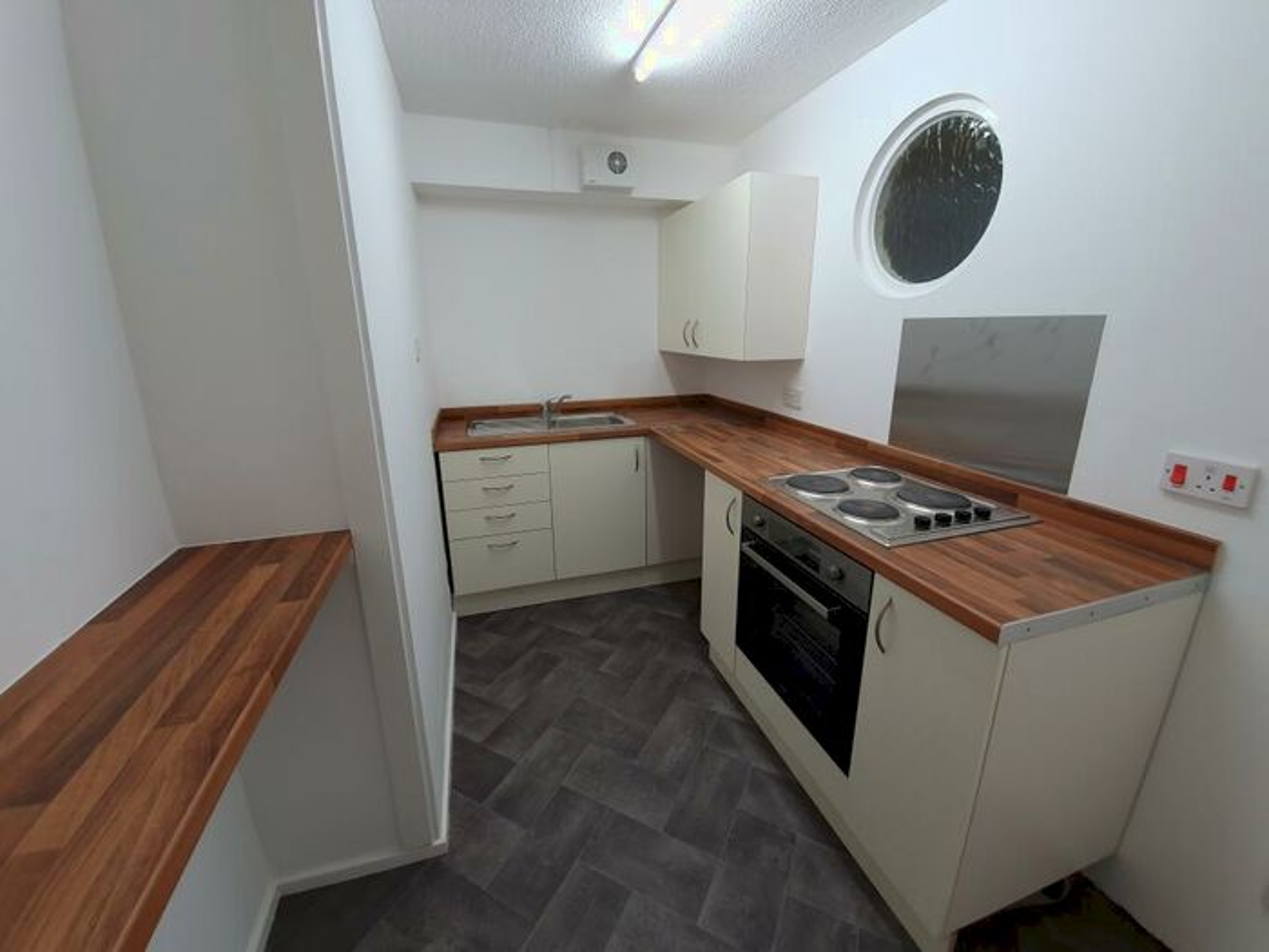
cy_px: 476
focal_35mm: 13
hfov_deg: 106.2
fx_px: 477
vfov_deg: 89.9
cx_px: 634
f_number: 2.2
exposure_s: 1/50
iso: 125
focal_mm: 1.8
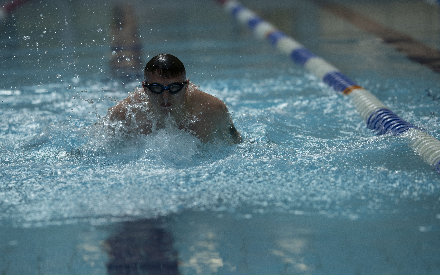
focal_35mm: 168
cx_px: 179
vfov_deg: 7.8
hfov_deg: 12.5
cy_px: 156
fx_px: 2015
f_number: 2
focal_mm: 135
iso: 400
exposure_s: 1/1000
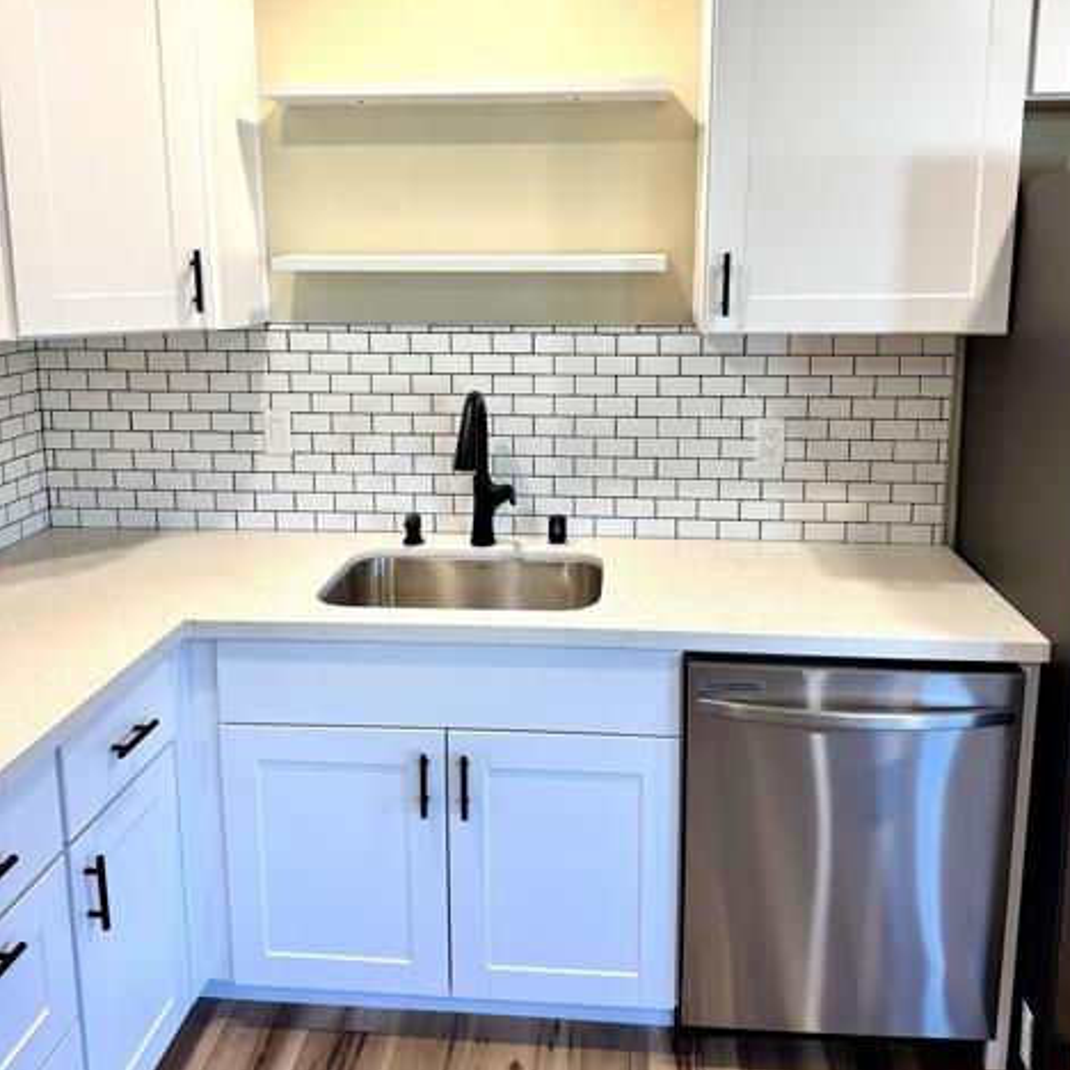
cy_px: 430
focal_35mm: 29
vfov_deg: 55.2
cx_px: 546
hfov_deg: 55.6
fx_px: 1014
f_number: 1.78
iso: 80
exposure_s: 1/120
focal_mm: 6.76
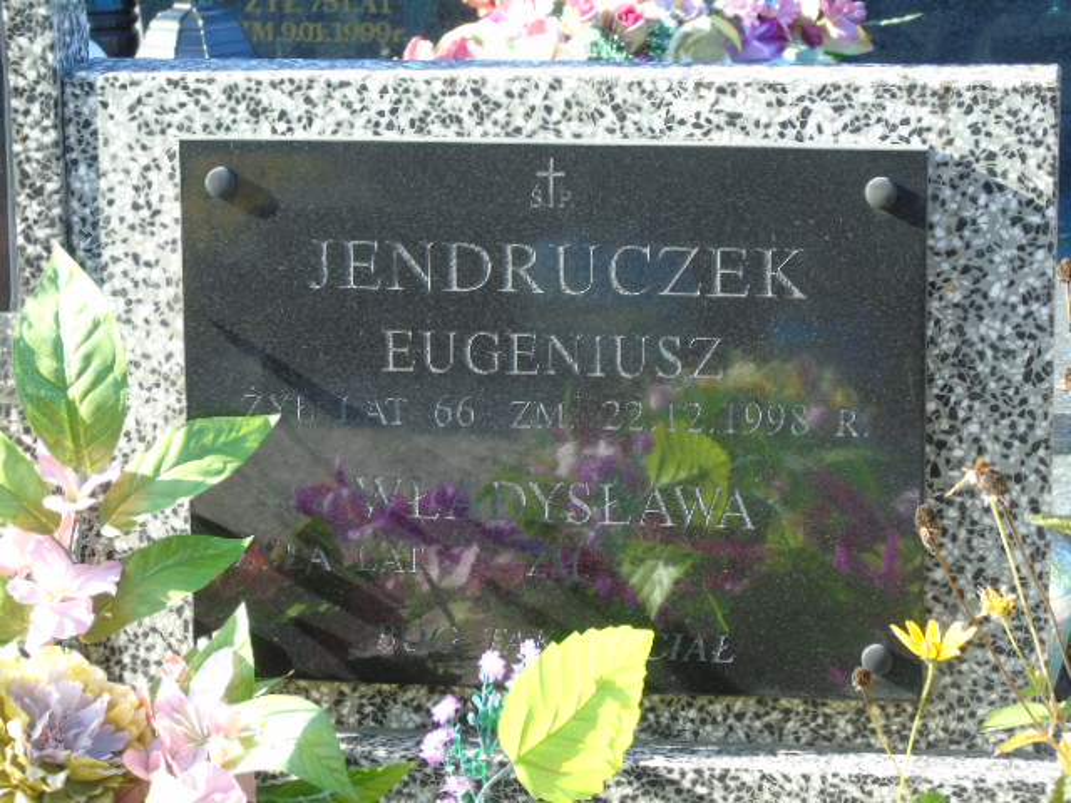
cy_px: 402
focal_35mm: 124
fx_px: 3836
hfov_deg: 15.9
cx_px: 536
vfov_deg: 12.0
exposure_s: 1/60
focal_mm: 22
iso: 80
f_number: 4.6
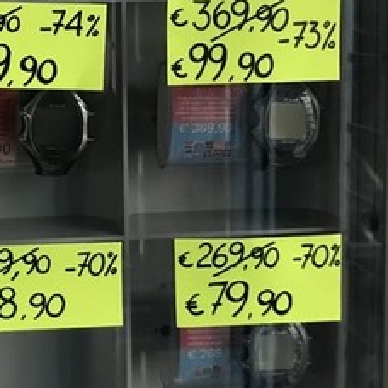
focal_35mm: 65
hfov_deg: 25.8
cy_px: 95
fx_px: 824
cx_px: 53
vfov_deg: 26.1
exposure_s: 1/10
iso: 100
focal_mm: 3.99
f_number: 1.8
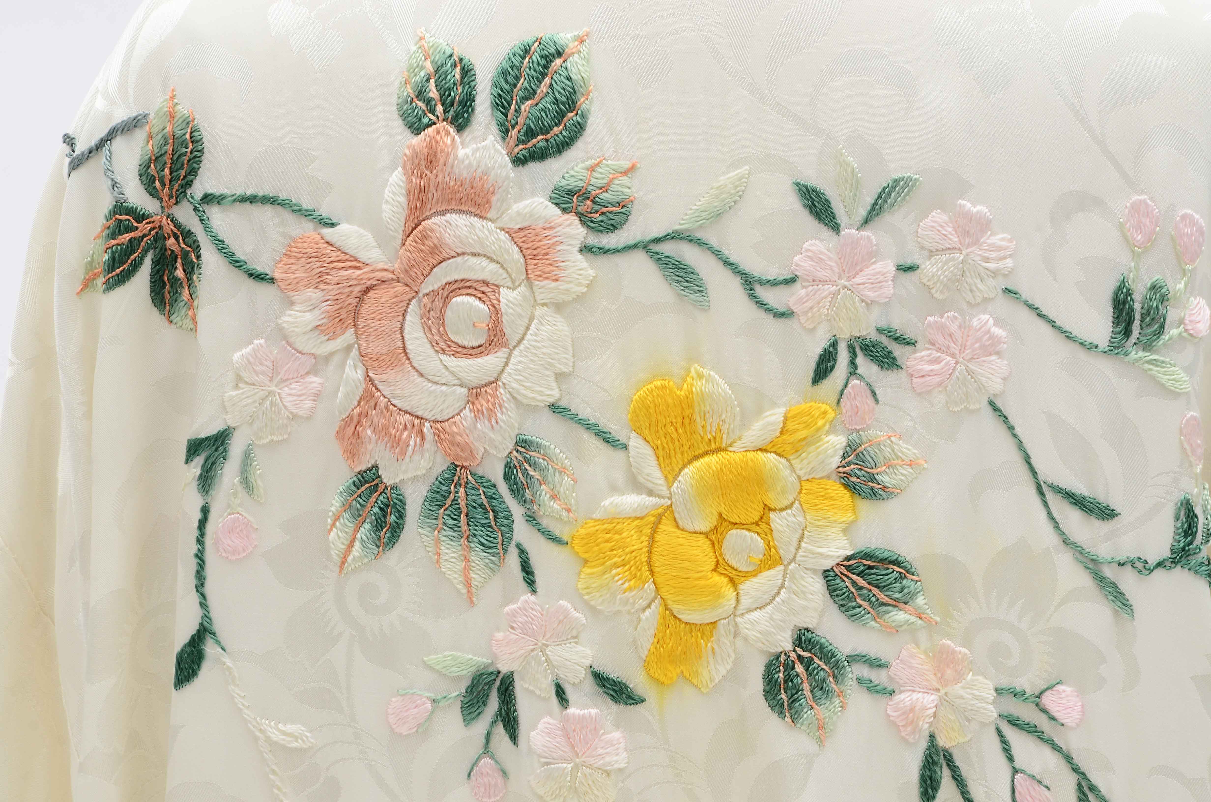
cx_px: 606
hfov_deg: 13.1
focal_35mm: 158
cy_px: 401
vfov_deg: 8.7
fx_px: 5287
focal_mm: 105
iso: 400
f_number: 11
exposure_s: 1/80
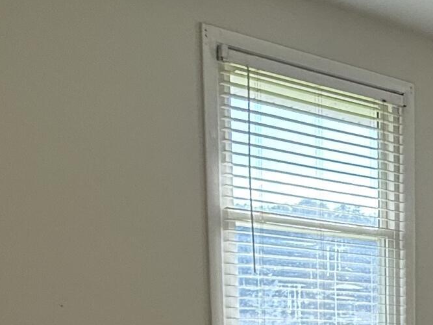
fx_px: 788
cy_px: 427
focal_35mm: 63
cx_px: 533
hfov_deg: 26.8
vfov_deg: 21.1
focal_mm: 2.22
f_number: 2.2
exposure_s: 1/144
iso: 64
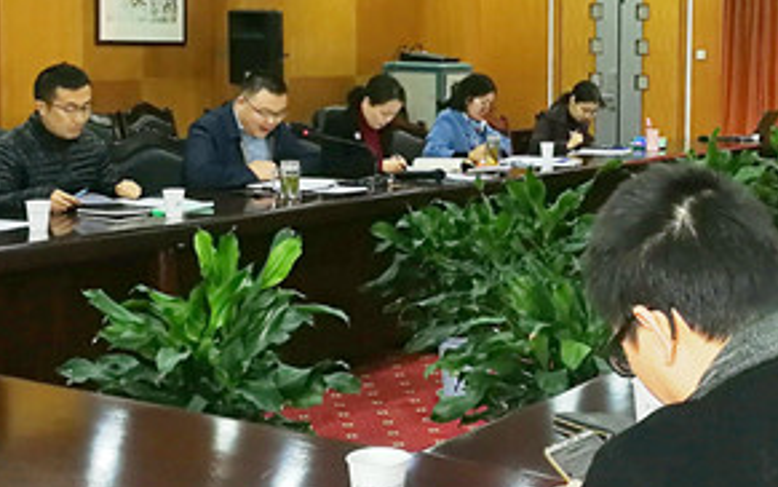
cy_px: 139
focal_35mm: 63
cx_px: 586
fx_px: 1336
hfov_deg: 31.9
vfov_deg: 20.5
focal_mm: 3.95
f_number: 2.2
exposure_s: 1/33.3
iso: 125
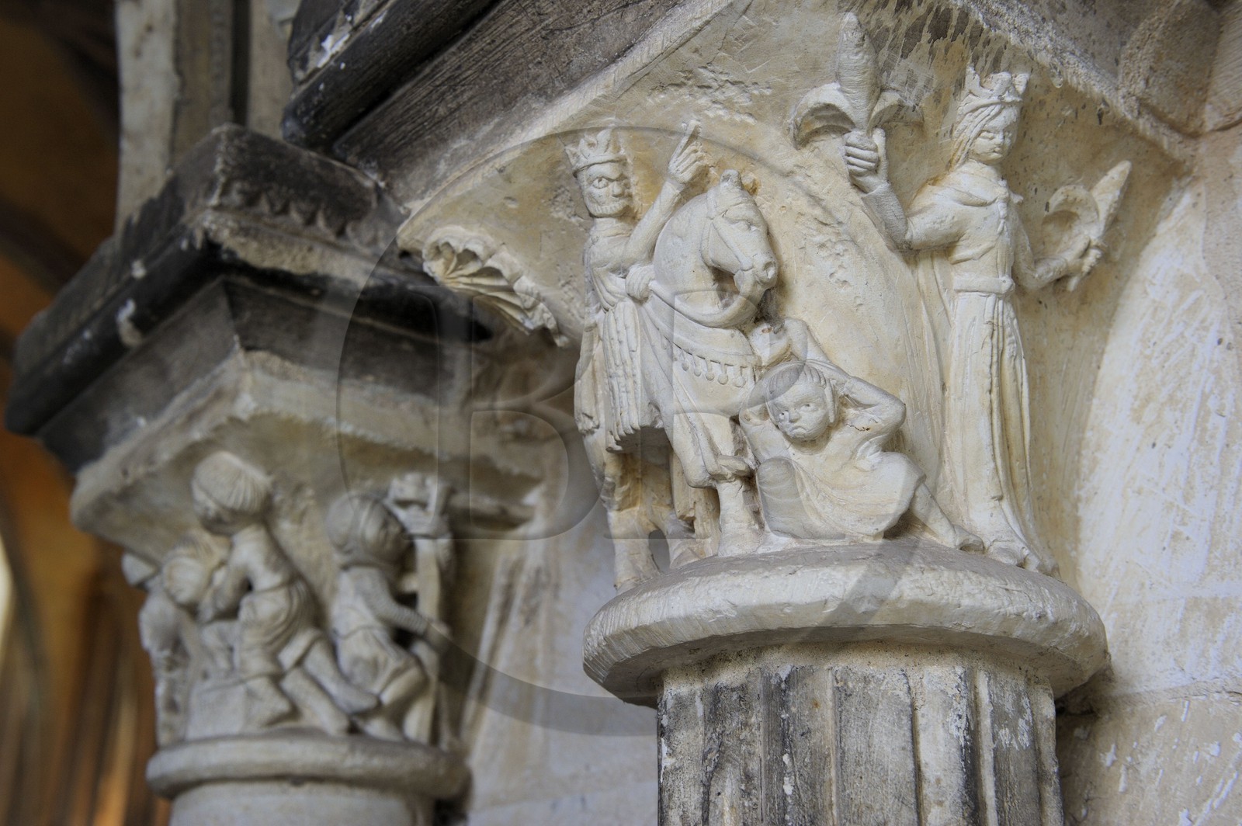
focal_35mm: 42
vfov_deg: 31.8
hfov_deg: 46.4
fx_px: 1448
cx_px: 621
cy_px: 413
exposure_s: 1/60
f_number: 6.3
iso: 800
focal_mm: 42
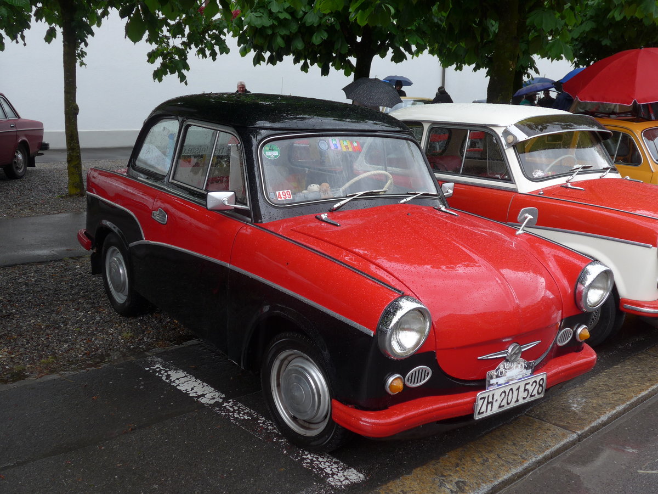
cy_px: 247
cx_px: 329
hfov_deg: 47.9
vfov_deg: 36.8
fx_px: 741
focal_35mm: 39
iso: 80
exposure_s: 1/160
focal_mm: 8
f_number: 2.8
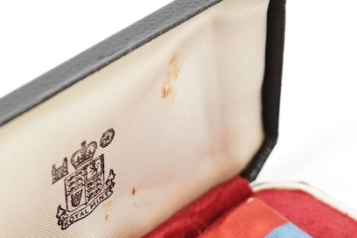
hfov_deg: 16.5
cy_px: 299
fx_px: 1230
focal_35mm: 124
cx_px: 156
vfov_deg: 10.8
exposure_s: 1/100
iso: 2000
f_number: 5
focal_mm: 30
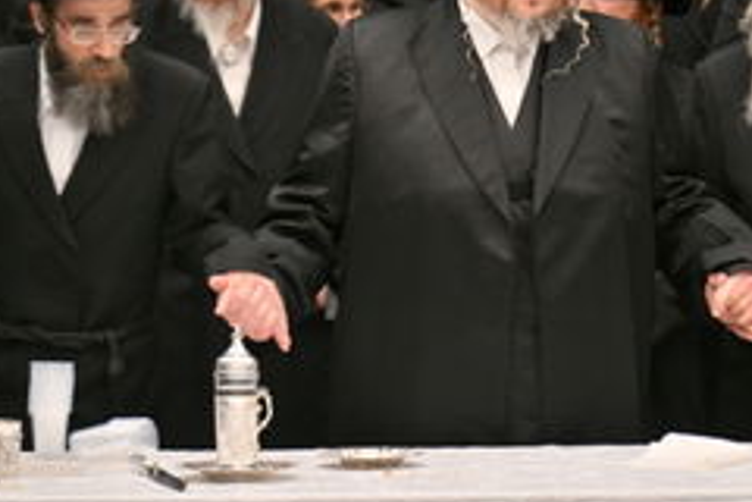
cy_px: 135
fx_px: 4177
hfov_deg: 10.3
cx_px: 504
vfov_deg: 6.9
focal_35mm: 200
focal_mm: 120
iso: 400
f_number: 4
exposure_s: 1/200
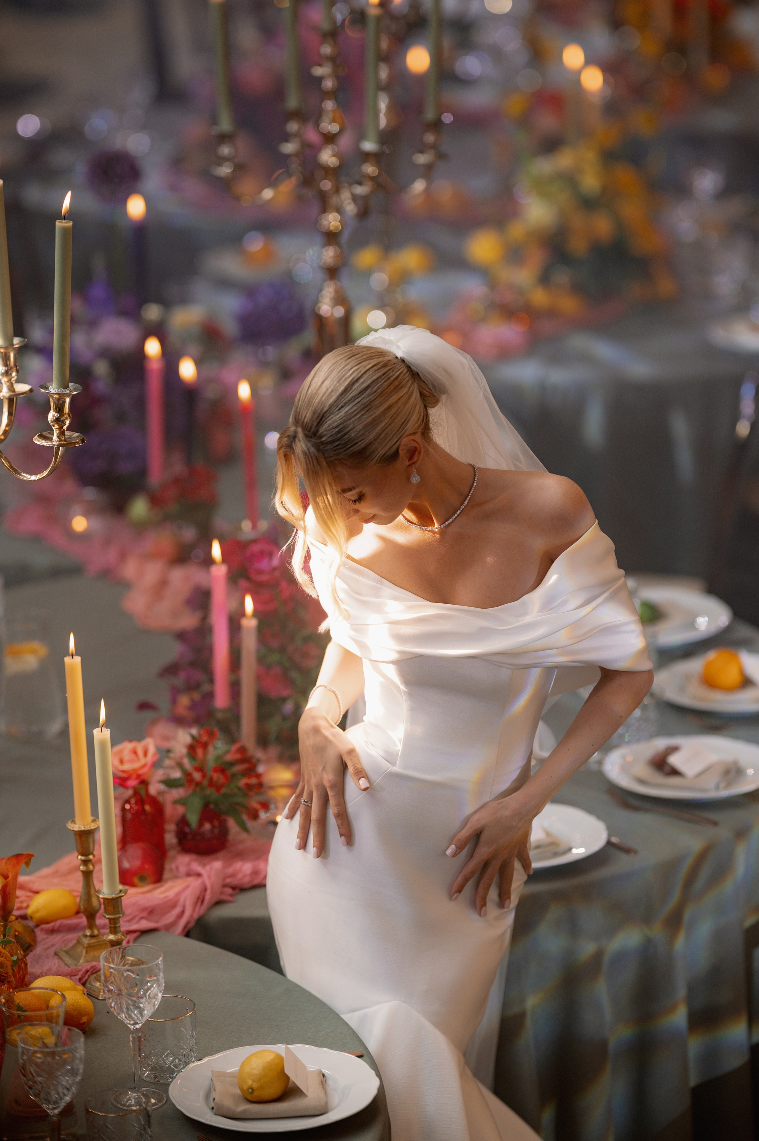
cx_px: 380
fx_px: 4275
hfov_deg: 10.1
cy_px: 570
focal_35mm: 135
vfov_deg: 15.2
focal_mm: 135
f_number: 1.8
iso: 250
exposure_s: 1/800
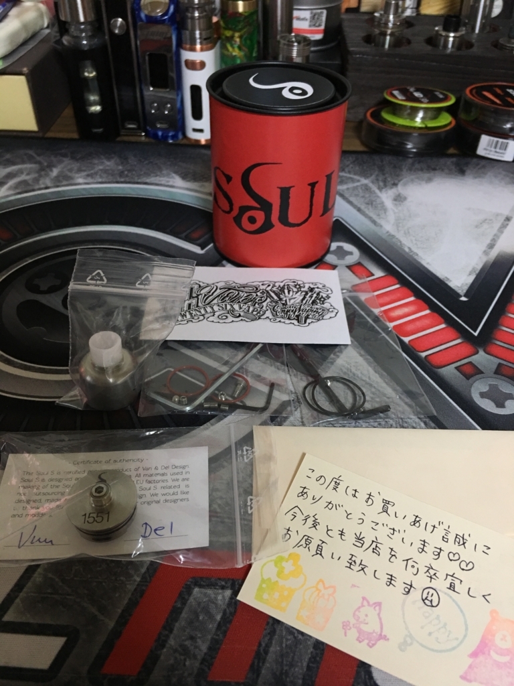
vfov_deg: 61.7
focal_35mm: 29
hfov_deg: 48.2
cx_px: 257
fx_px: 574
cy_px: 343
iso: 64
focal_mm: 4.15
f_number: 2.2
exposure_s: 1/15
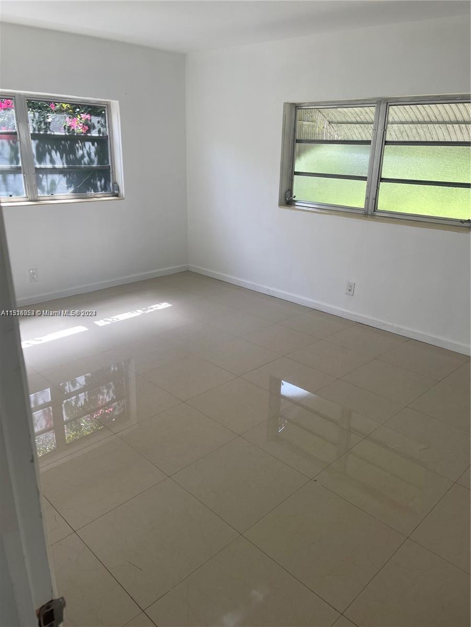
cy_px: 314
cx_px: 236
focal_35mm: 26
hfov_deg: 53.1
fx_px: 472
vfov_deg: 67.3
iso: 50
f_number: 1.6
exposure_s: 1/121
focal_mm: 5.1
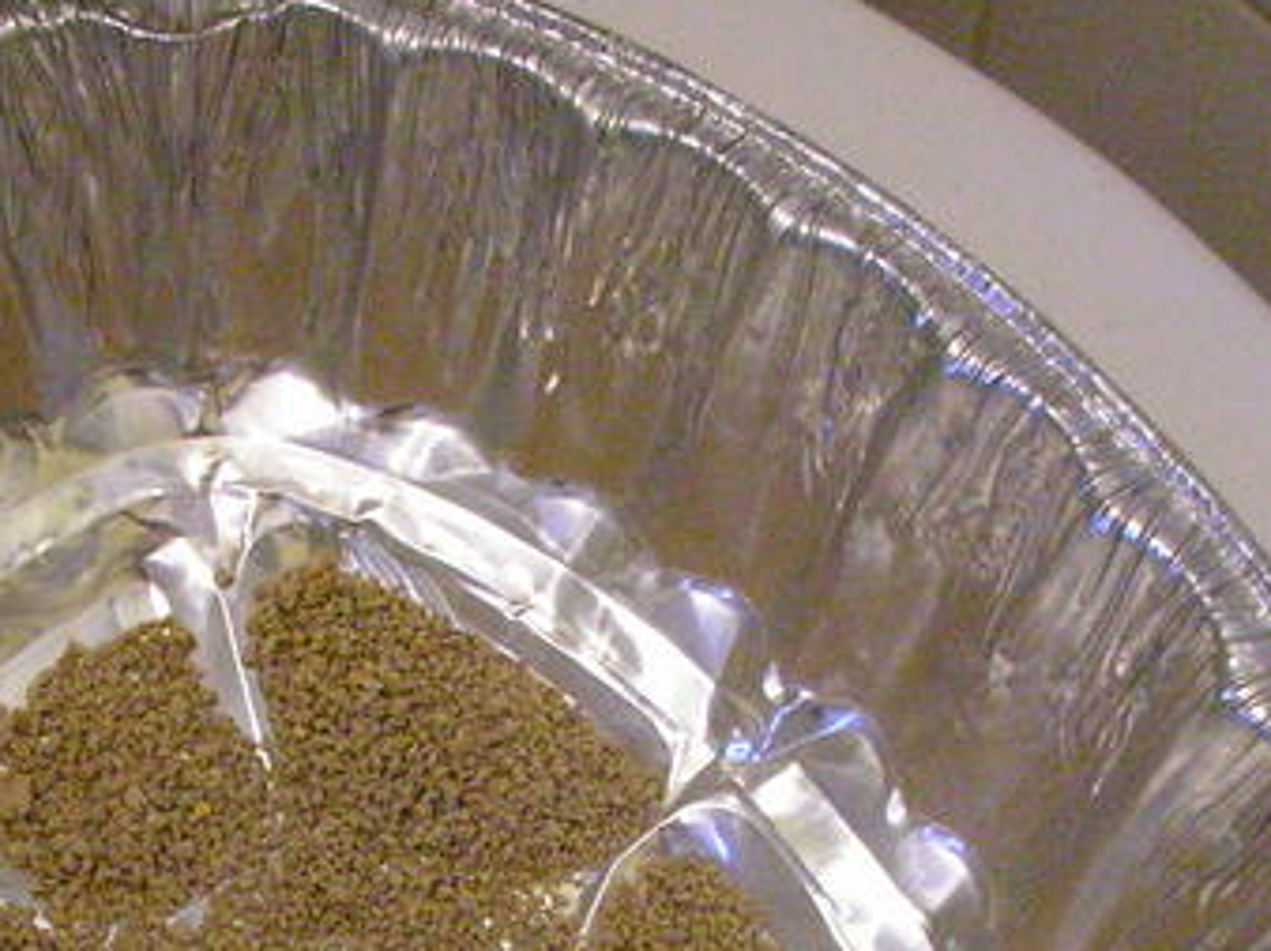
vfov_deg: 16.1
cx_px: 293
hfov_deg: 21.6
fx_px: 3302
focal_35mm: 90
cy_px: 943
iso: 400
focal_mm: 6.3
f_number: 3.5
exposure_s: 1/60.7
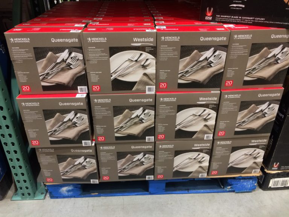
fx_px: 242
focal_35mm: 29
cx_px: 144
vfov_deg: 48.2
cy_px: 108
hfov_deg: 61.7
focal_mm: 4.15
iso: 160
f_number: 2.2
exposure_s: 1/30
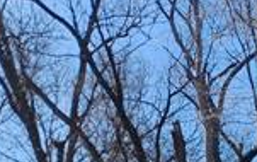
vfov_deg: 7.2
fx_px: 1158
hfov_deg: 9.7
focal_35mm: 165
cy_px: 476
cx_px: 768
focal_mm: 5.4
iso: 20
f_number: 1.8
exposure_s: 1/1117
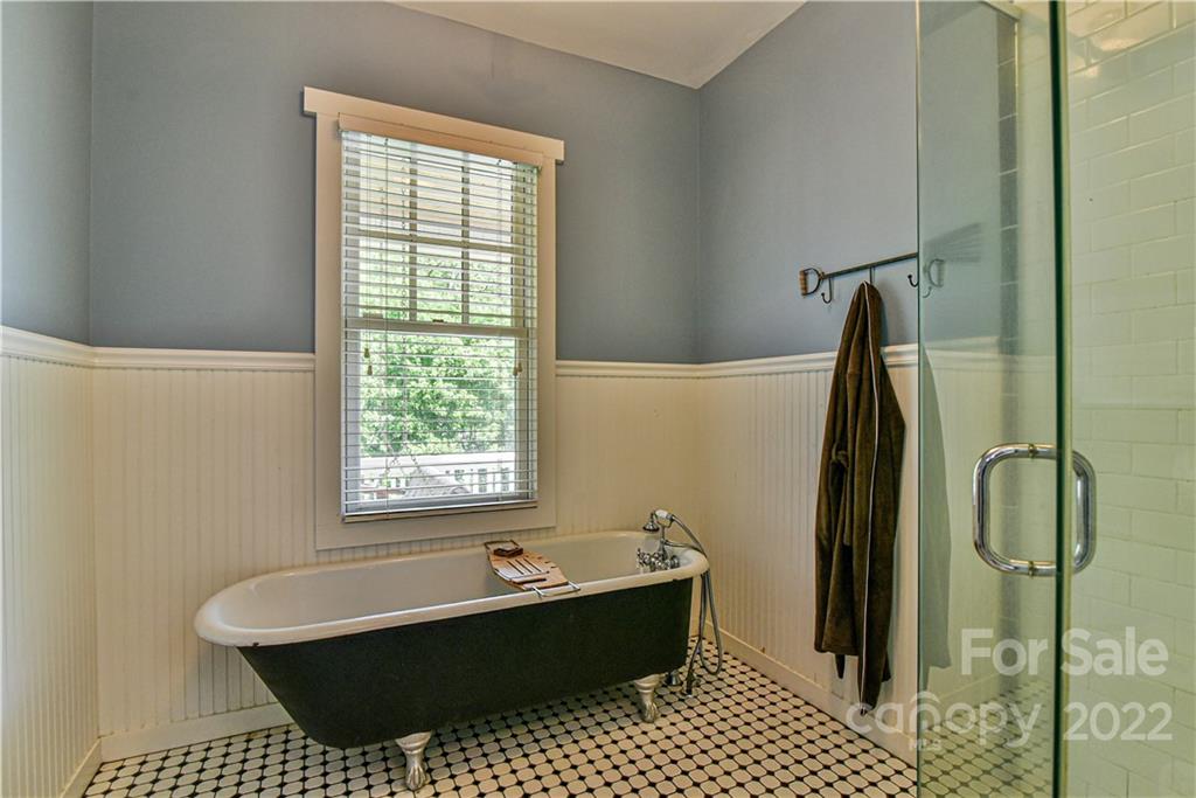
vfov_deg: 73.8
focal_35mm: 16
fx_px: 532
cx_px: 598
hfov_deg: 96.7
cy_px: 399
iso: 1600
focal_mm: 16
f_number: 7.1
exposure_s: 1/200
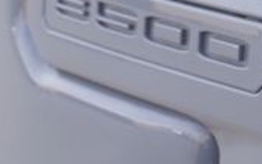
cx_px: 187
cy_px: 84
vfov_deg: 6.0
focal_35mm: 218
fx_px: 1557
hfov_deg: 9.6
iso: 100
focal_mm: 38
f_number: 6.3
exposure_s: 1/80
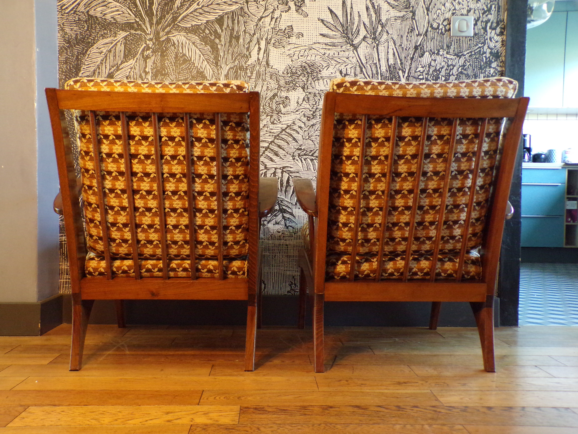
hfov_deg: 56.8
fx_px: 534
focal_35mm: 32
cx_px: 289
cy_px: 217
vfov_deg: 44.2
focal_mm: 5.8
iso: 400
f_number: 3.2
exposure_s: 1/17
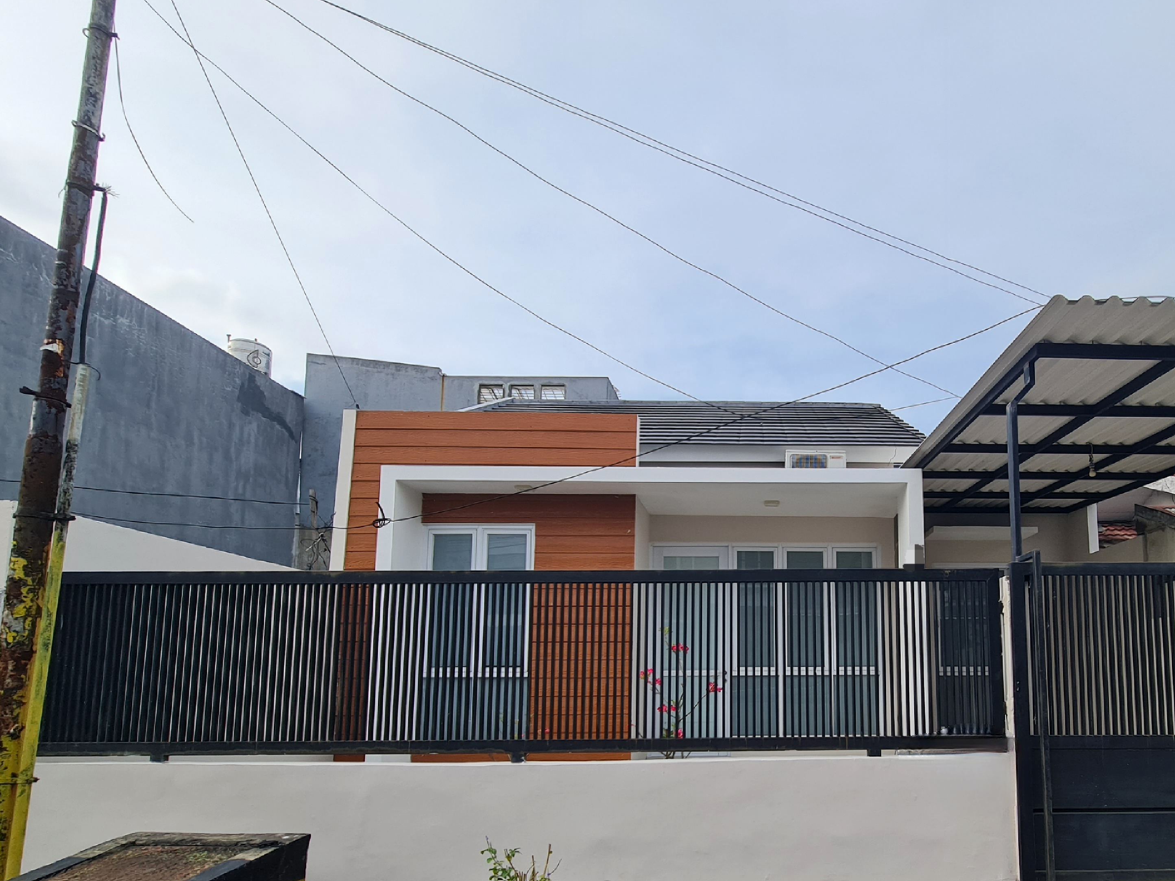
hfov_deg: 84.8
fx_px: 611
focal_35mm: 18
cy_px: 607
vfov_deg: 69.0
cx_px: 781
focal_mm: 2.2
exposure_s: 1/1250
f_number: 2.2
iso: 64
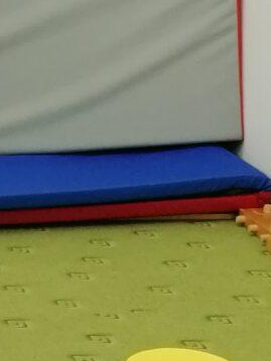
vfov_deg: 12.6
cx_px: -290
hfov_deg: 8.9
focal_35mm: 156
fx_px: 1629
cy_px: 291
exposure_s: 1/50
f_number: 1.8
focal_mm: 4.75
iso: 125
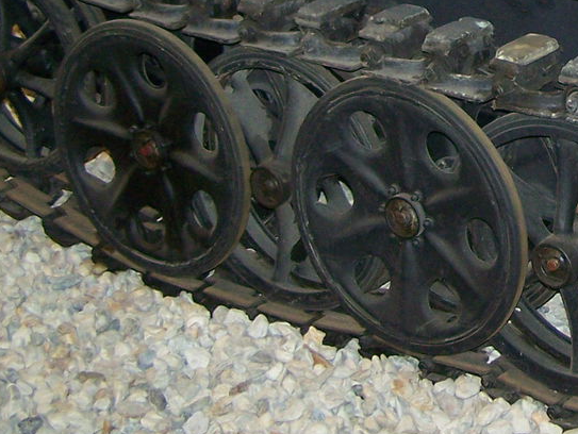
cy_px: -80
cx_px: 692
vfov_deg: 12.9
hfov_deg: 16.8
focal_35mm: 112
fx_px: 1871
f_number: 2.8
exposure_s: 1/60
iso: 160
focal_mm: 6.3
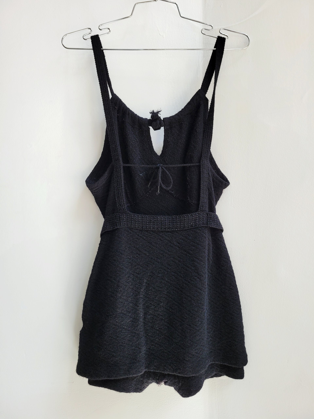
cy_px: 210
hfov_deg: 53.1
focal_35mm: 26
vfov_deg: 67.3
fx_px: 314
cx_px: 157
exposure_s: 1/233
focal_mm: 5.4
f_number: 1.8
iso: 40
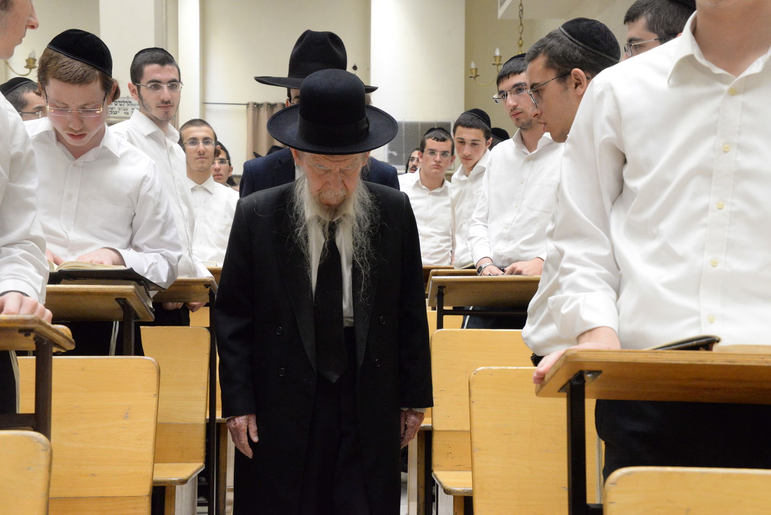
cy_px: 258
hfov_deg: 36.2
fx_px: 1178
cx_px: 386
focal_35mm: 55
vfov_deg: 24.6
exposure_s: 1/320
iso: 6400
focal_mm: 55
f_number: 9
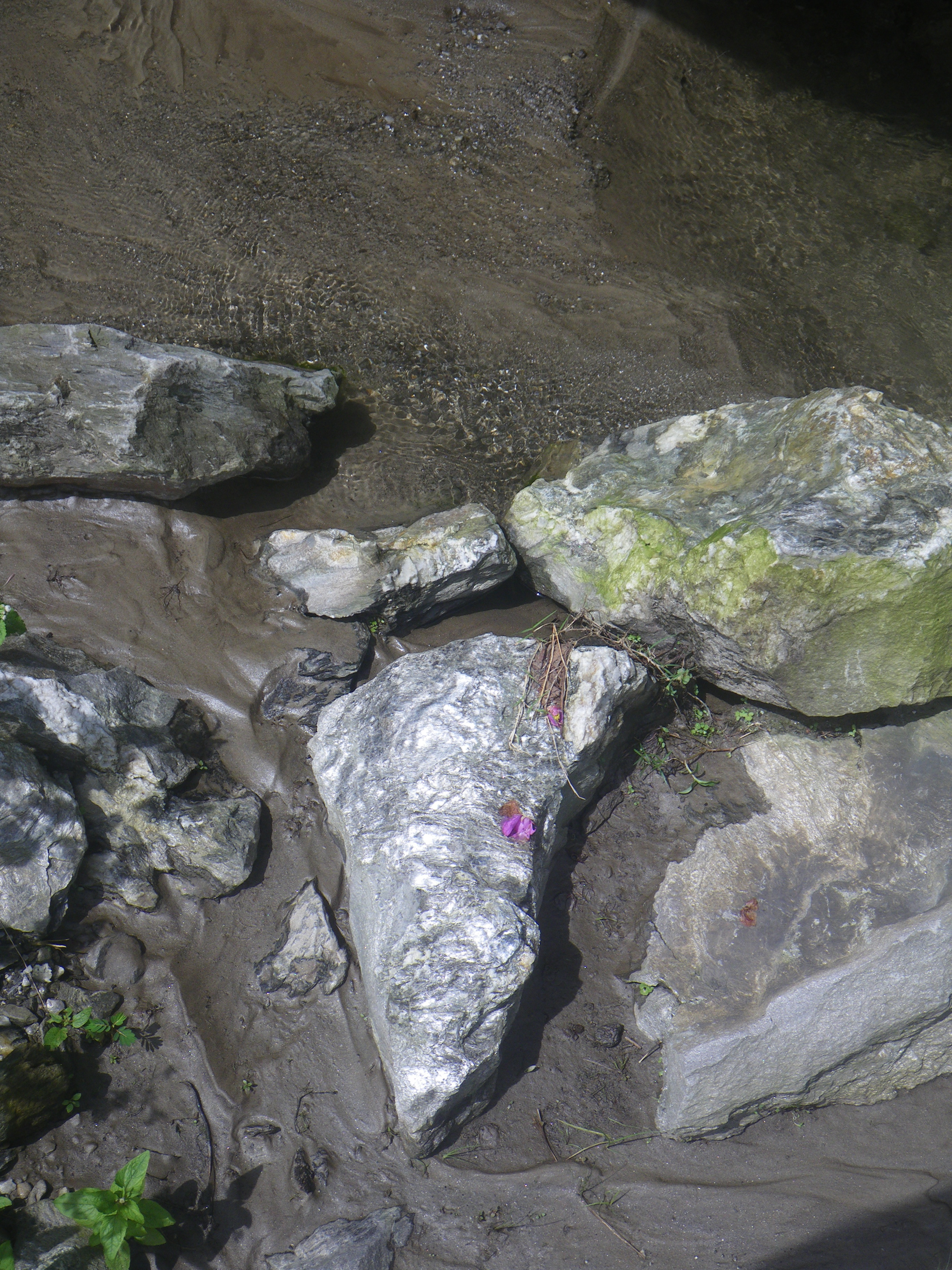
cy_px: 635
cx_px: 476
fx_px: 1540
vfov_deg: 44.8
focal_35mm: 42
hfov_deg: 34.3
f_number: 5
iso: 50
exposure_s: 1/250
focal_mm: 7.5
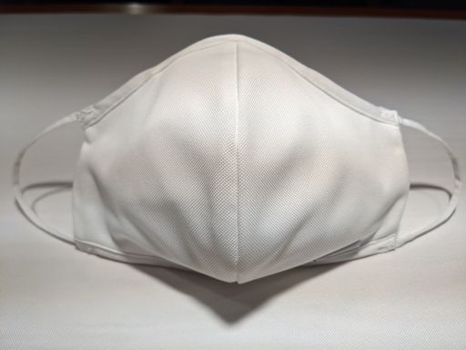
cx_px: 233
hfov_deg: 65.3
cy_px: 175
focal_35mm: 27
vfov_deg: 51.4
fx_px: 363
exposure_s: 1/405
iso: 120
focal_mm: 4.38
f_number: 1.73
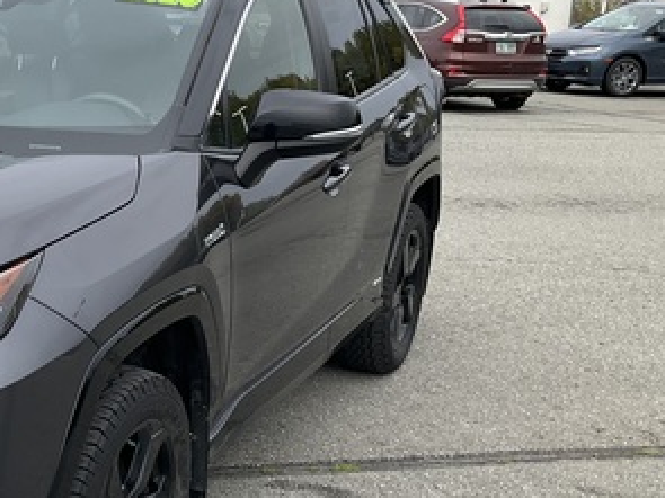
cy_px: 329
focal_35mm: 63
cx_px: -36
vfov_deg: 23.2
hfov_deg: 28.4
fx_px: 1210
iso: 25
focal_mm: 3
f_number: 1.8
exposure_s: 1/465
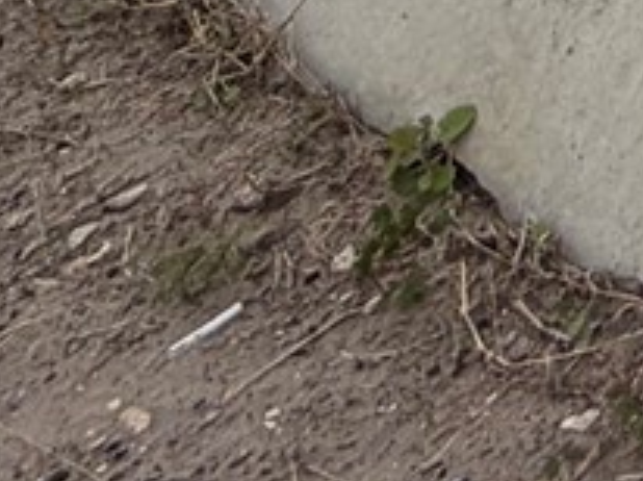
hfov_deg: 12.0
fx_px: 2022
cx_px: 1785
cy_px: -1165
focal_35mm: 109
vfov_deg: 9.2
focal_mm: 2.22
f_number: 2.2
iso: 32
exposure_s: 1/955
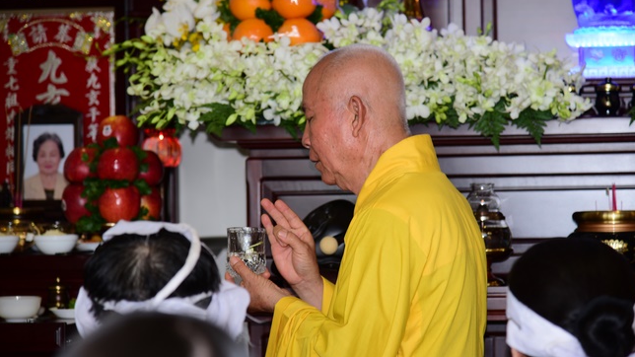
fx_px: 2138
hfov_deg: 16.9
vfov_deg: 9.5
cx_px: 318
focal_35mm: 127
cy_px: 178
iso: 320
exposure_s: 1/60
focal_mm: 120
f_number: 4
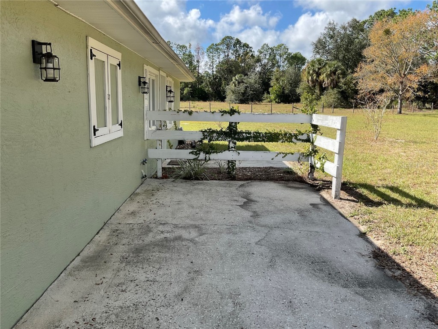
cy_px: 164
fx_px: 367
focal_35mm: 29
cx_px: 219
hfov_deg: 61.7
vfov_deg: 48.2
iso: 16
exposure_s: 1/883
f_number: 1.8
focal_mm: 3
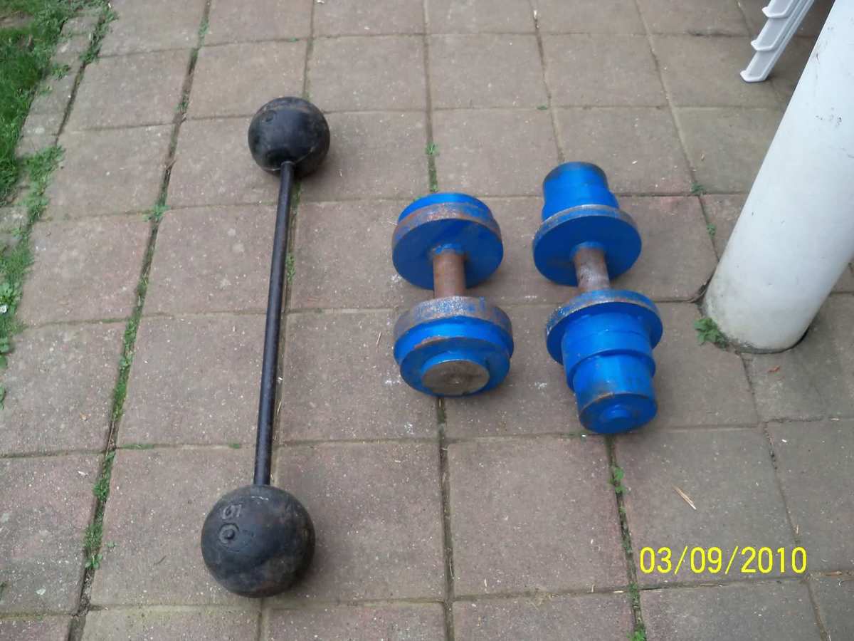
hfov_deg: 52.6
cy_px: 320
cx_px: 427
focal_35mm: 35
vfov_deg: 40.7
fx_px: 863
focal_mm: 6.2
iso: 80
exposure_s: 1/125
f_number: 3.5
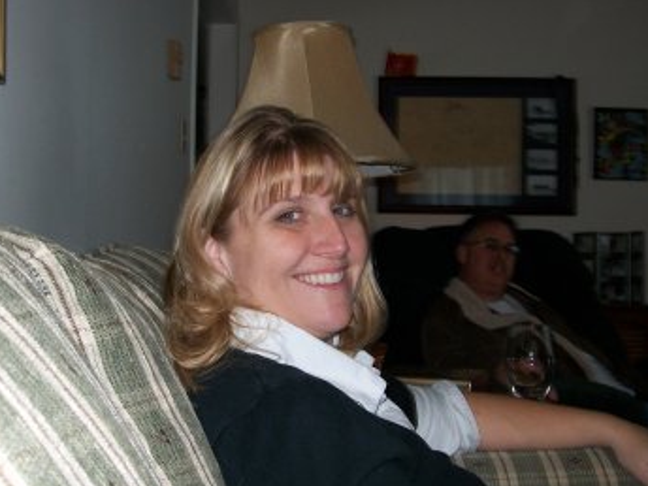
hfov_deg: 40.3
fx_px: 880
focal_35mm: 47
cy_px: 250
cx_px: 267
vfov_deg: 30.9
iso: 80
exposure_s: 1/30
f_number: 2.7
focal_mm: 6
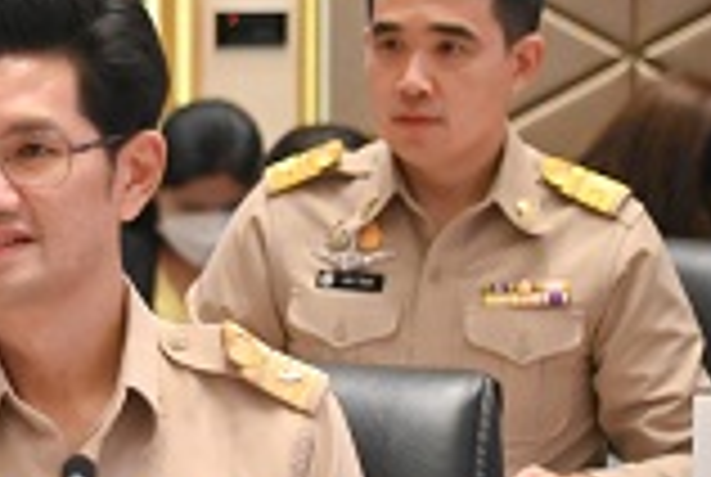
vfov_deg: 4.0
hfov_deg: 5.9
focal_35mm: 344
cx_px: -398
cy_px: 209
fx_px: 6807
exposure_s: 1/800
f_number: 4
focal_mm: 100
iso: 9000
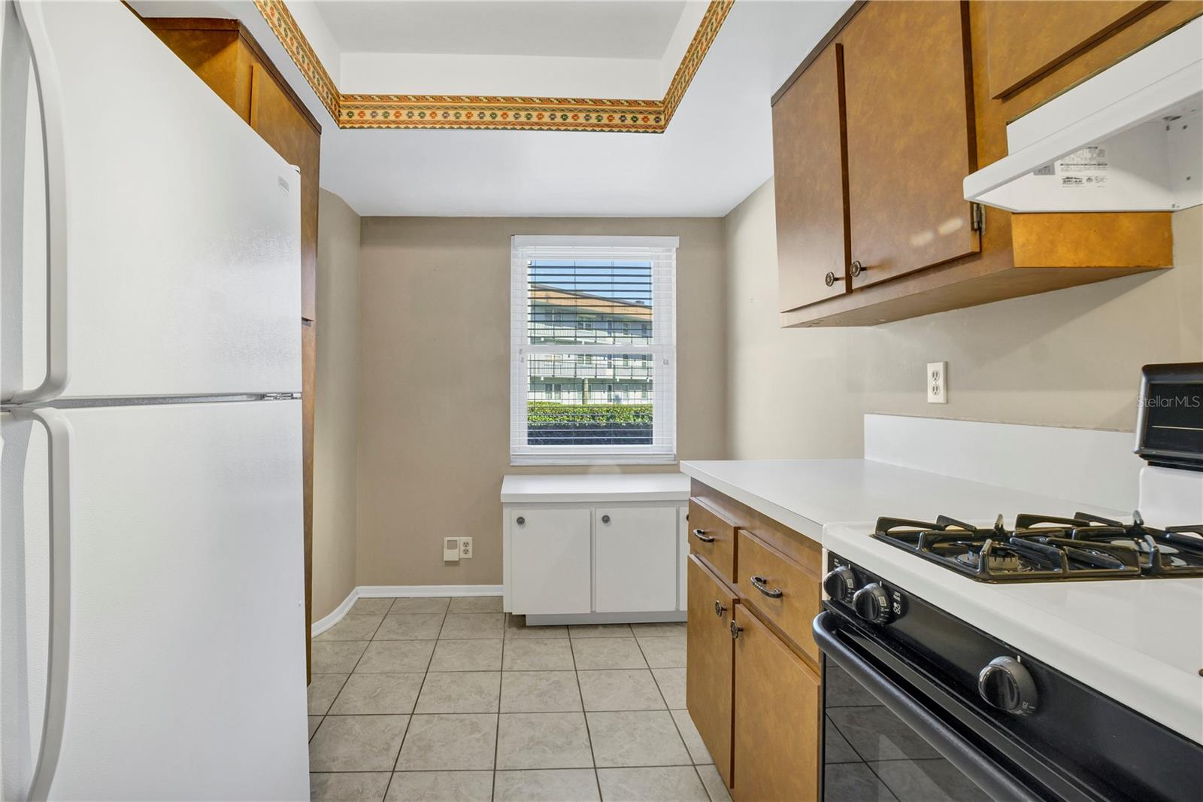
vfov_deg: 77.3
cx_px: 602
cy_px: 401
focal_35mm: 15
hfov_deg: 100.4
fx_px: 501
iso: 200
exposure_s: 1/5
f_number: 11
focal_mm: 10
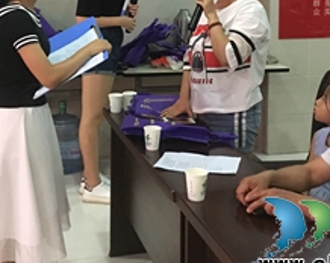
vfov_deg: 22.8
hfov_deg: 29.2
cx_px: 162
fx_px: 634
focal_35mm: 65
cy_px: 16
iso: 160
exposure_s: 1/8
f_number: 2.2
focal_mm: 4.15
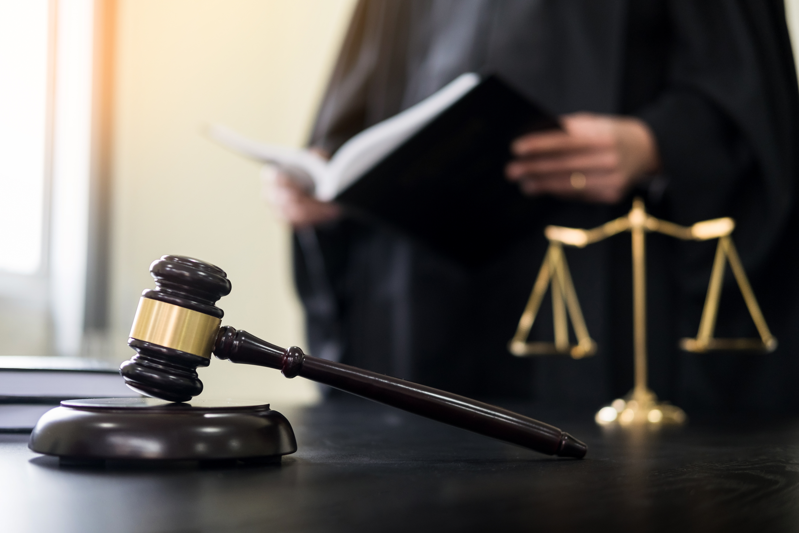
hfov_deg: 37.5
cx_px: 400
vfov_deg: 25.5
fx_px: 1176
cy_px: 266
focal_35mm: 53
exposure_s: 1/80
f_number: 2
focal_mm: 35
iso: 500
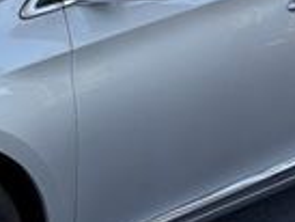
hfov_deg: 16.9
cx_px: -39
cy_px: 11
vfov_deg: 13.1
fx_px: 955
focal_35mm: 112
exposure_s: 1/708
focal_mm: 6.76
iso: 80
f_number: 1.78
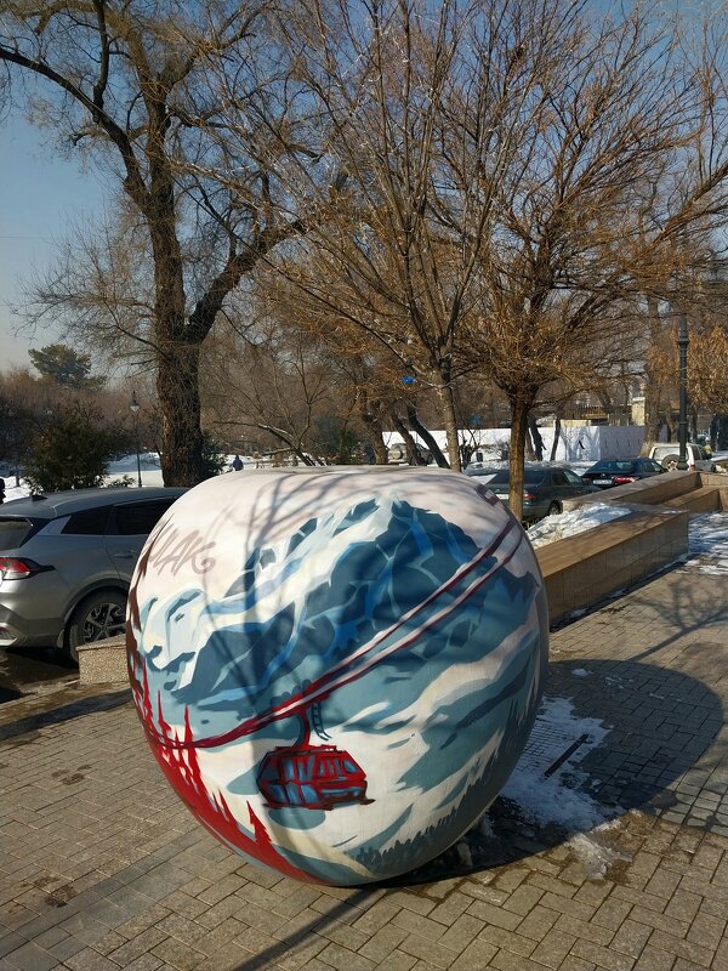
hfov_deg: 53.1
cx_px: 364
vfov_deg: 67.3
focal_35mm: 26
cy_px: 486
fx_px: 729
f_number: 1.8
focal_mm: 4
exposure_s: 1/769
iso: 20
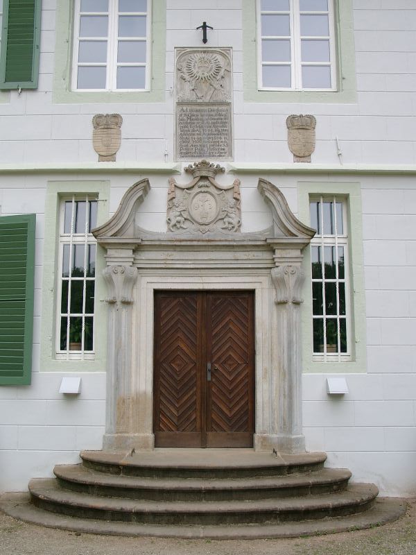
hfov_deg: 36.0
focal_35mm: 40
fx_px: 641
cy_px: 278
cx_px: 208
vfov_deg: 46.8
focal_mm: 8.4
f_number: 4
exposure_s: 1/127
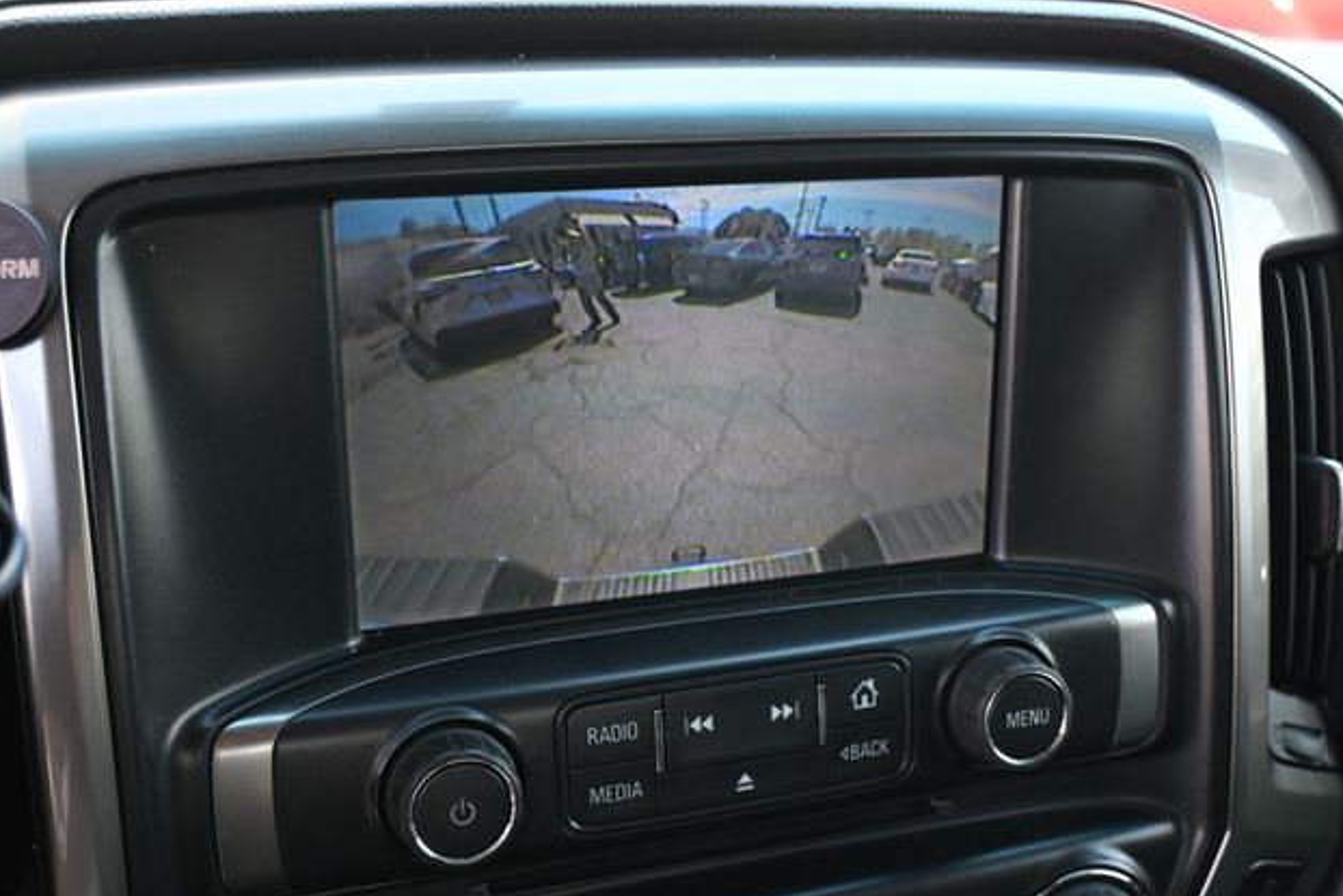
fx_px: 1409
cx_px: 654
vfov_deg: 35.3
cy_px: 445
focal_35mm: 38
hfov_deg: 50.9
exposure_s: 1/125
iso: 640
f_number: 4.2
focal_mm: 24.5
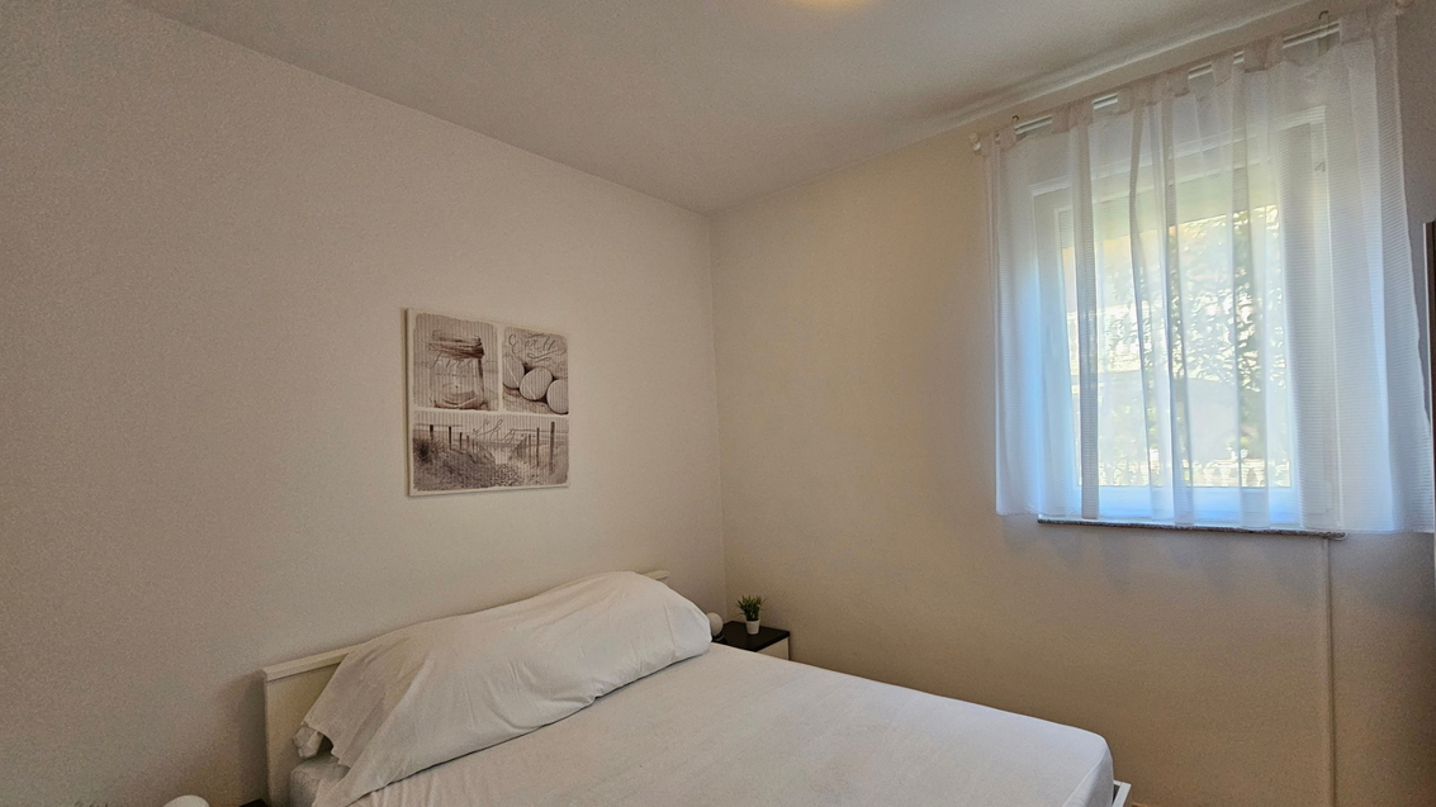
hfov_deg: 102.9
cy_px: 437
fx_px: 571
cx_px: 747
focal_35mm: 15
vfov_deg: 70.4
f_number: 2.2
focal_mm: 2.2
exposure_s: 1/71
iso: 400
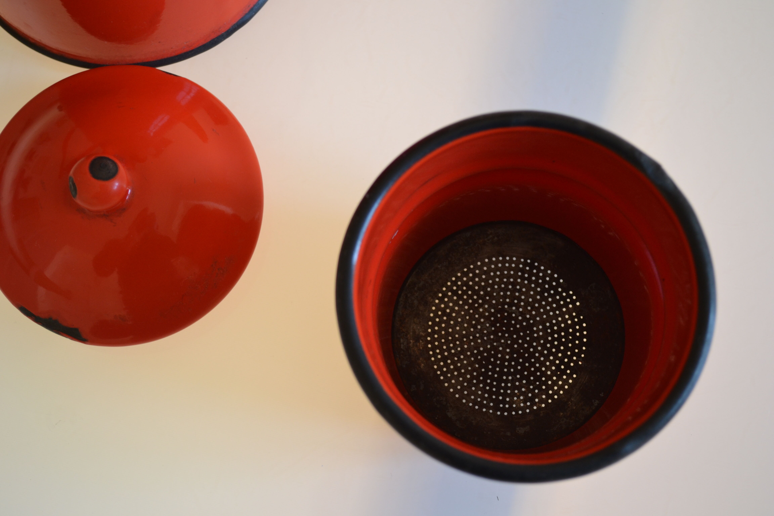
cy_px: 258
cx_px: 387
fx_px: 1225
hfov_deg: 35.1
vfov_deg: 23.8
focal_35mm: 57
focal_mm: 38
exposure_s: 1/80
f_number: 5
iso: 400
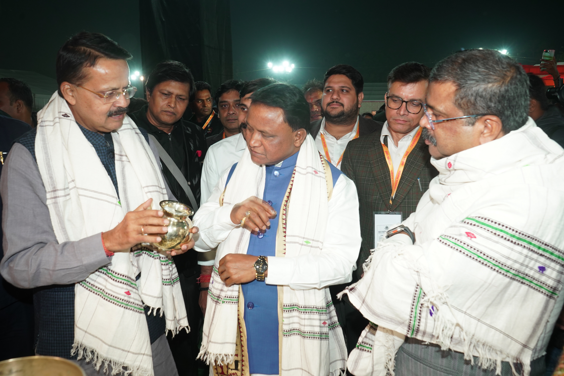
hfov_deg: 63.7
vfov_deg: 45.0
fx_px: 454
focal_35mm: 29
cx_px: 282
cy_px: 188
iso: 1250
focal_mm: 29
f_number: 8
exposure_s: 1/60
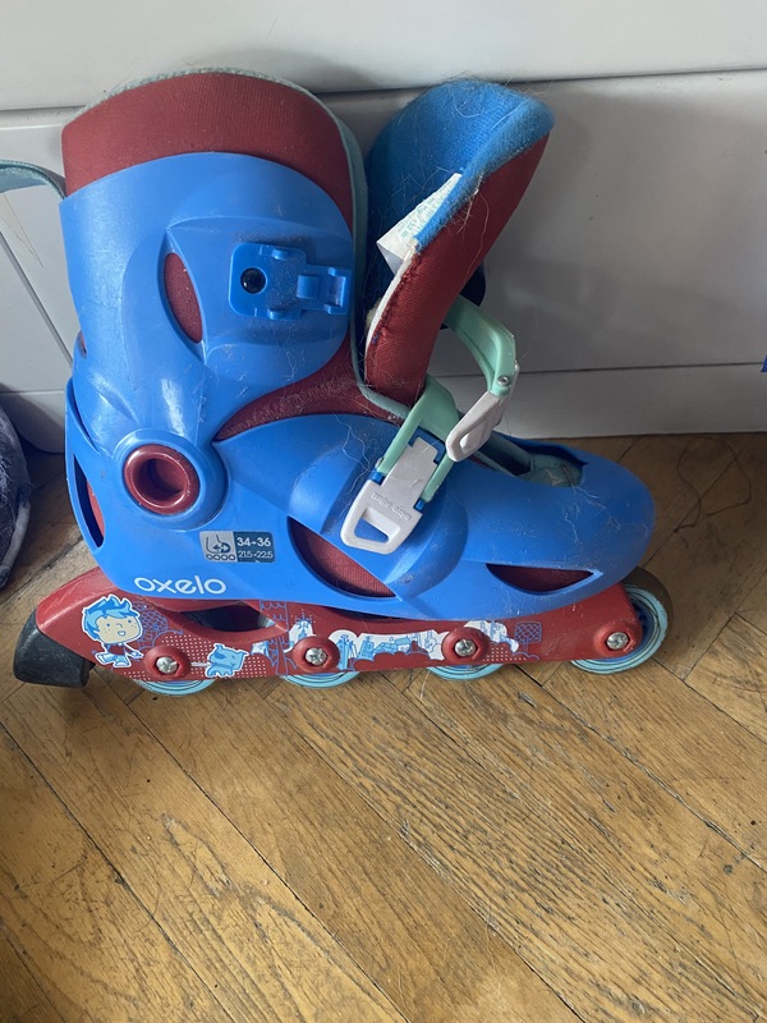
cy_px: 512
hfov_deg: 53.1
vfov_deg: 67.3
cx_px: 384
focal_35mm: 26
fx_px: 768
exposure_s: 1/60
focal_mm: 4.25
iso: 250
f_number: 1.8
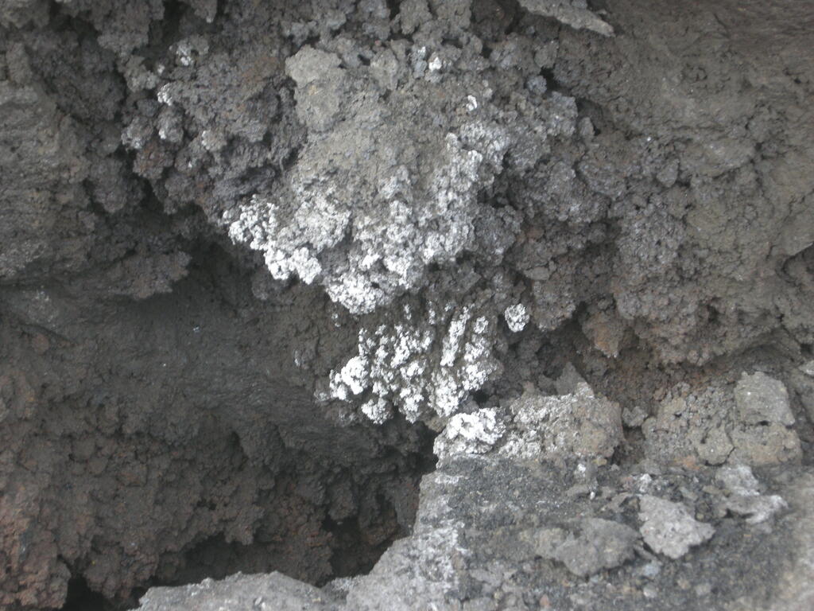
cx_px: 407
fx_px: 2375
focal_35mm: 101
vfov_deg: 14.6
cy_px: 306
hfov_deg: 19.4
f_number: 4.7
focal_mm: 21.5
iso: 100
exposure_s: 1/34.4
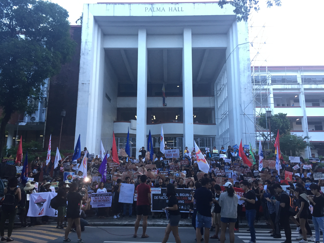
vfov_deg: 48.2
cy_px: 122
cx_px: 162
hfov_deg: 61.7
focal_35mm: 29
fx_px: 271
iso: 80
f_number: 2.2
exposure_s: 1/30
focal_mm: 4.15
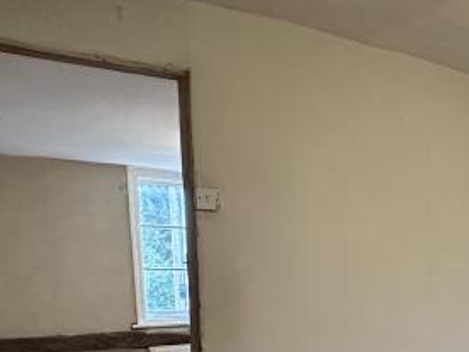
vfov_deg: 27.0
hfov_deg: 28.1
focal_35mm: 52
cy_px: 321
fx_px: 705
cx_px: 654
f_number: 2.2
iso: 200
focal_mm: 2.22
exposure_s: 1/50
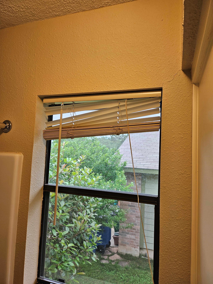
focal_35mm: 24
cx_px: 106
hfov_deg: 56.8
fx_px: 197
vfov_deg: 71.6
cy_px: 142
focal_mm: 5
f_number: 1.8
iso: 100
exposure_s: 1/120
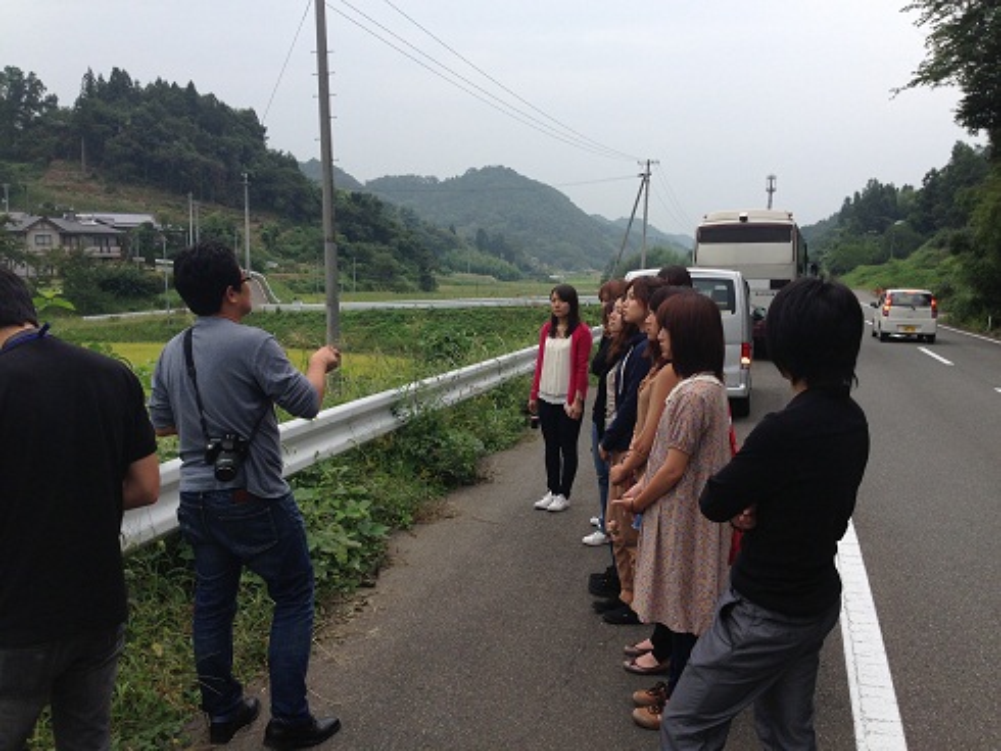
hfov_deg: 55.3
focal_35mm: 33
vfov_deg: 43.0
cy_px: 376
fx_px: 955
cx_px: 500
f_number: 2.4
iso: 50
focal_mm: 4.13
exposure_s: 1/542
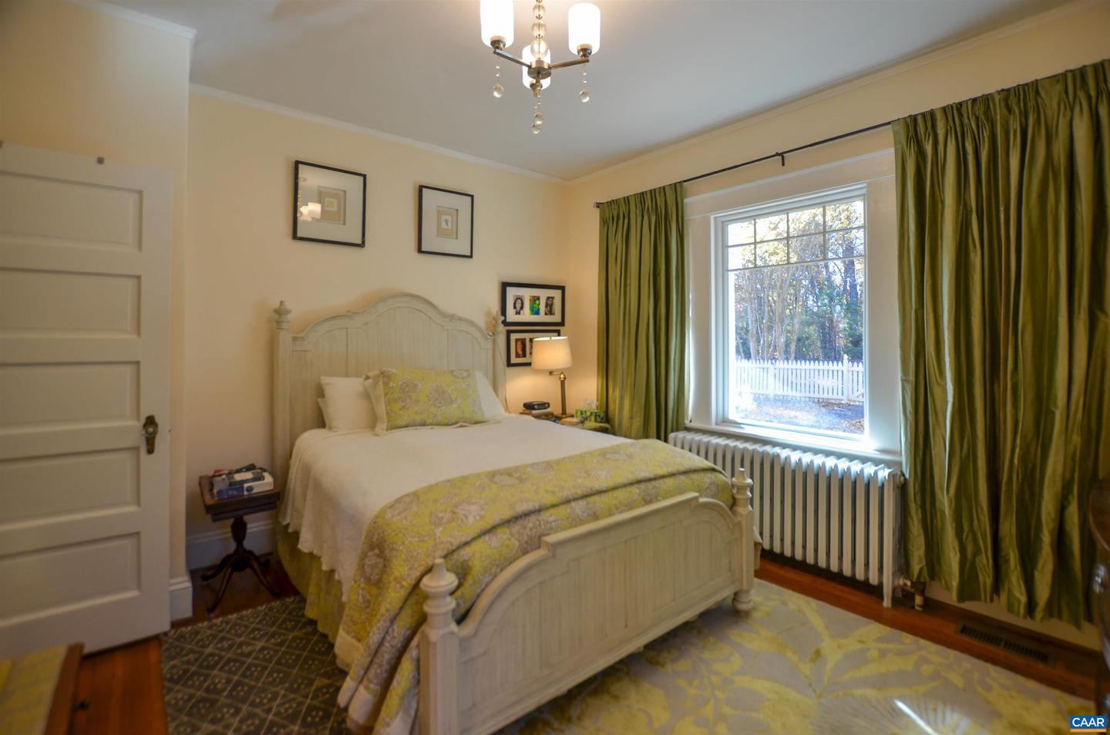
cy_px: 368
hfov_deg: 100.5
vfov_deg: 77.0
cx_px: 555
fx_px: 461
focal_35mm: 15
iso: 100
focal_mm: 10
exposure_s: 1/40
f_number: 3.5
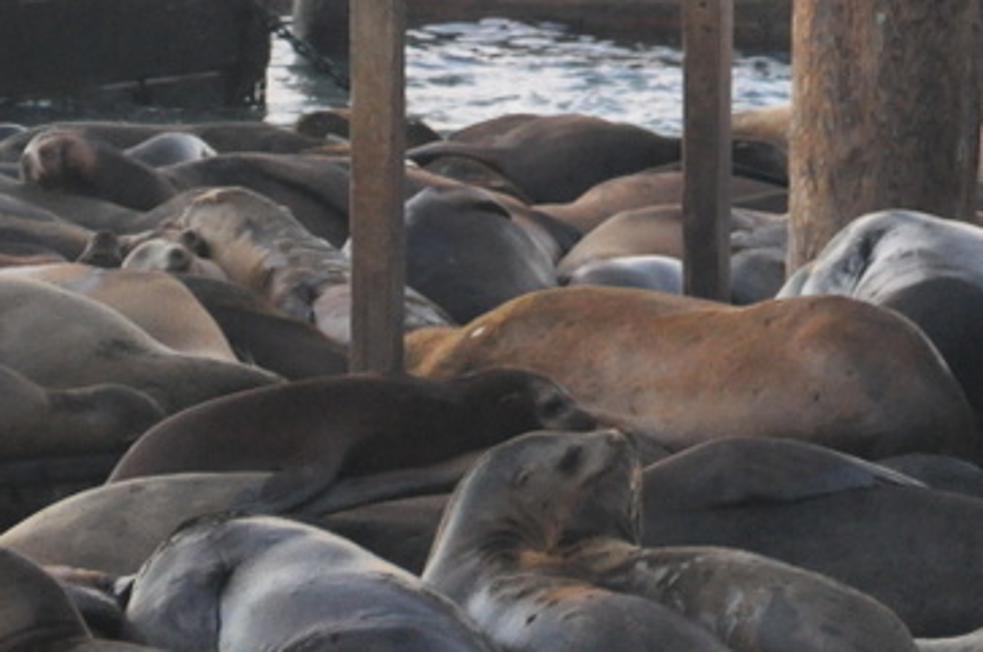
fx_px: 12119
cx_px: 1121
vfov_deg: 3.1
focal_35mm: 444
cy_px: -170
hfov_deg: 4.6
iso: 2000
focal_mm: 105
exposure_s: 1/60
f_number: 5.6
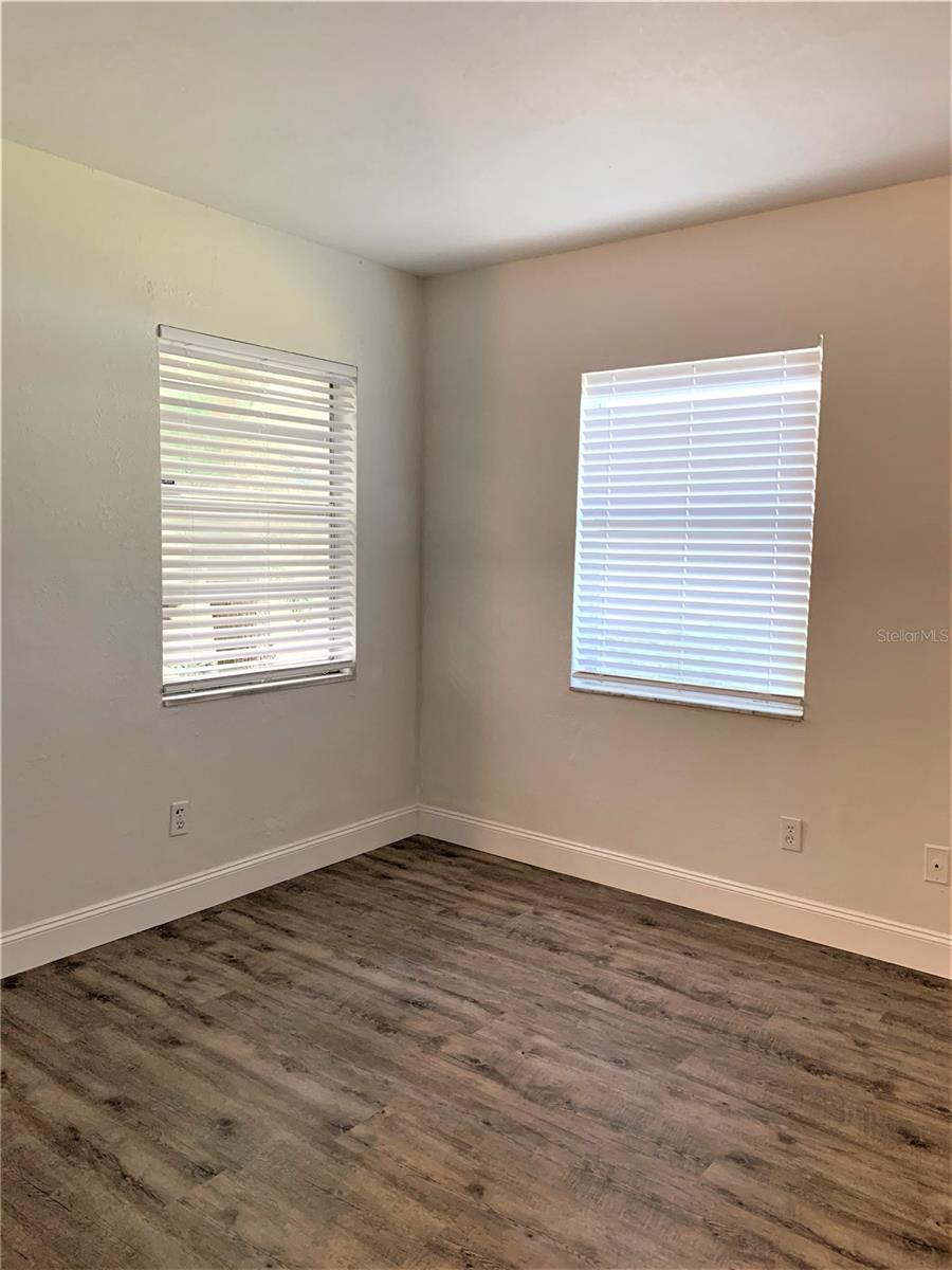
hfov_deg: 53.1
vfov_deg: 67.3
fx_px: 953
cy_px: 635
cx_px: 476
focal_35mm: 26
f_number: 1.8
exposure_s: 1/60
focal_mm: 4.25
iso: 125
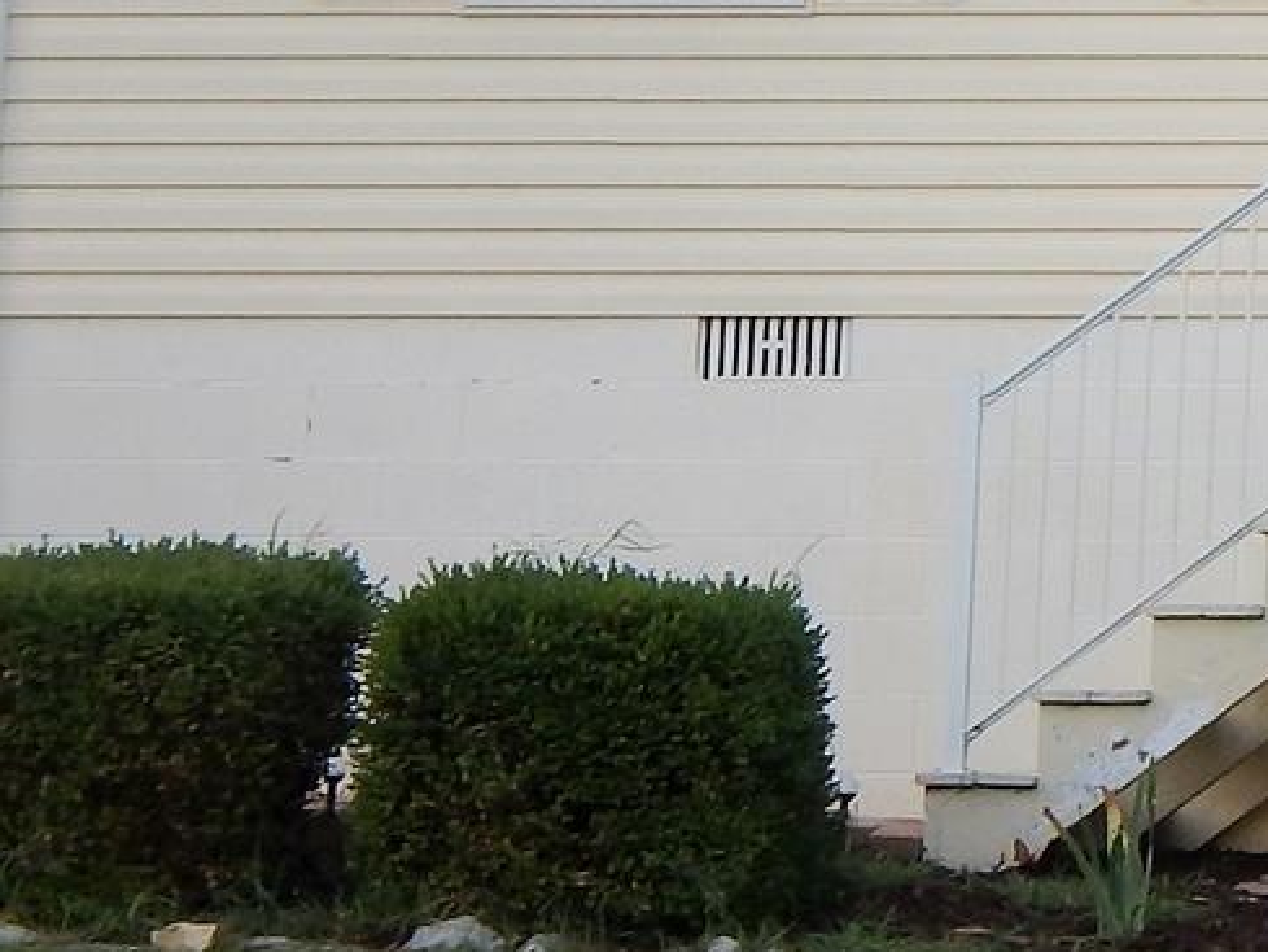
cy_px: -188
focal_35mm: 201
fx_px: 7365
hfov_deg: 9.3
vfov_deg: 7.3
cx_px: 2443
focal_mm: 8.6
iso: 125
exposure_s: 1/160
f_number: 3.7
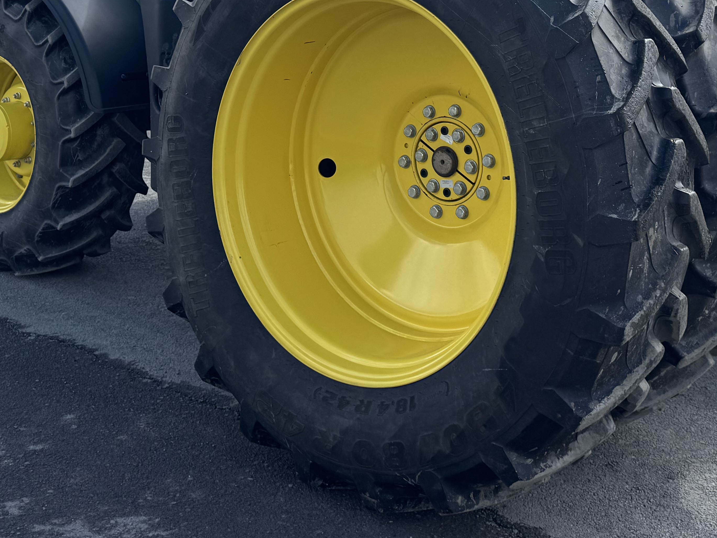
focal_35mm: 50
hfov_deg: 38.0
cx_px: 442
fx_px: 1036
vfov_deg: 27.4
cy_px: -4
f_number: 1.78
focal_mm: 6.76
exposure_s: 1/3802
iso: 80
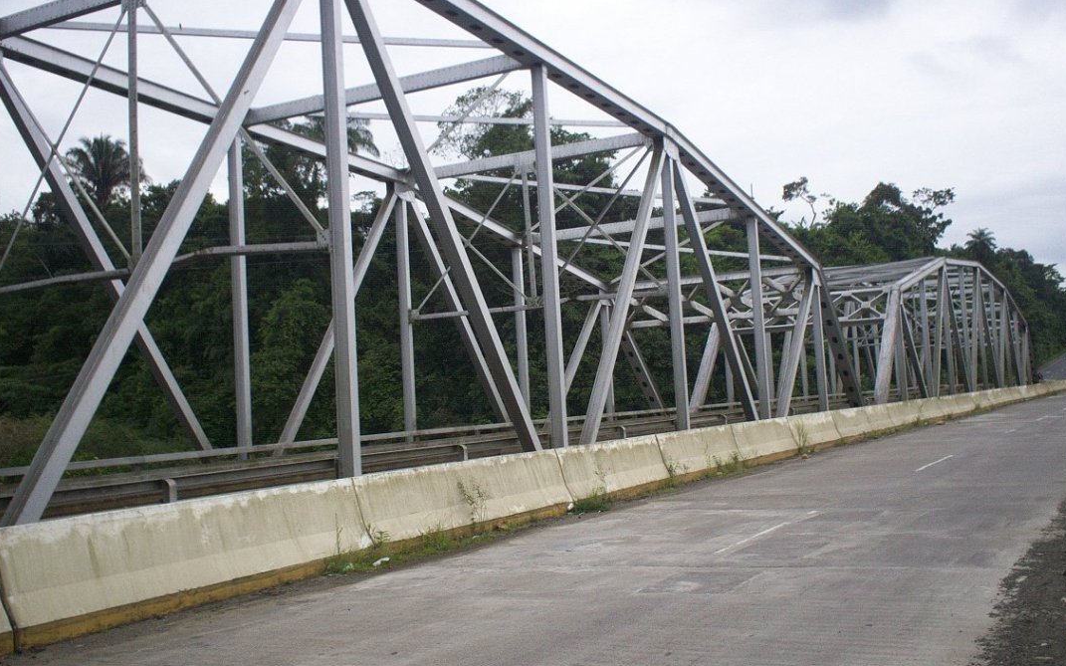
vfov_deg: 32.7
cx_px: 539
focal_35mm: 39
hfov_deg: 50.4
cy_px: 295
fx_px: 1133
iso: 100
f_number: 4.5
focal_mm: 6
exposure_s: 1/396
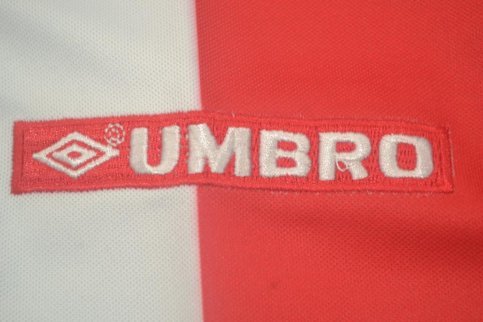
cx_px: 242
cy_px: 161
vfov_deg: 16.6
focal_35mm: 82
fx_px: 1107
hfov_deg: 24.6
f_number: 5.6
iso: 200
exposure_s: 1/60
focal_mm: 55
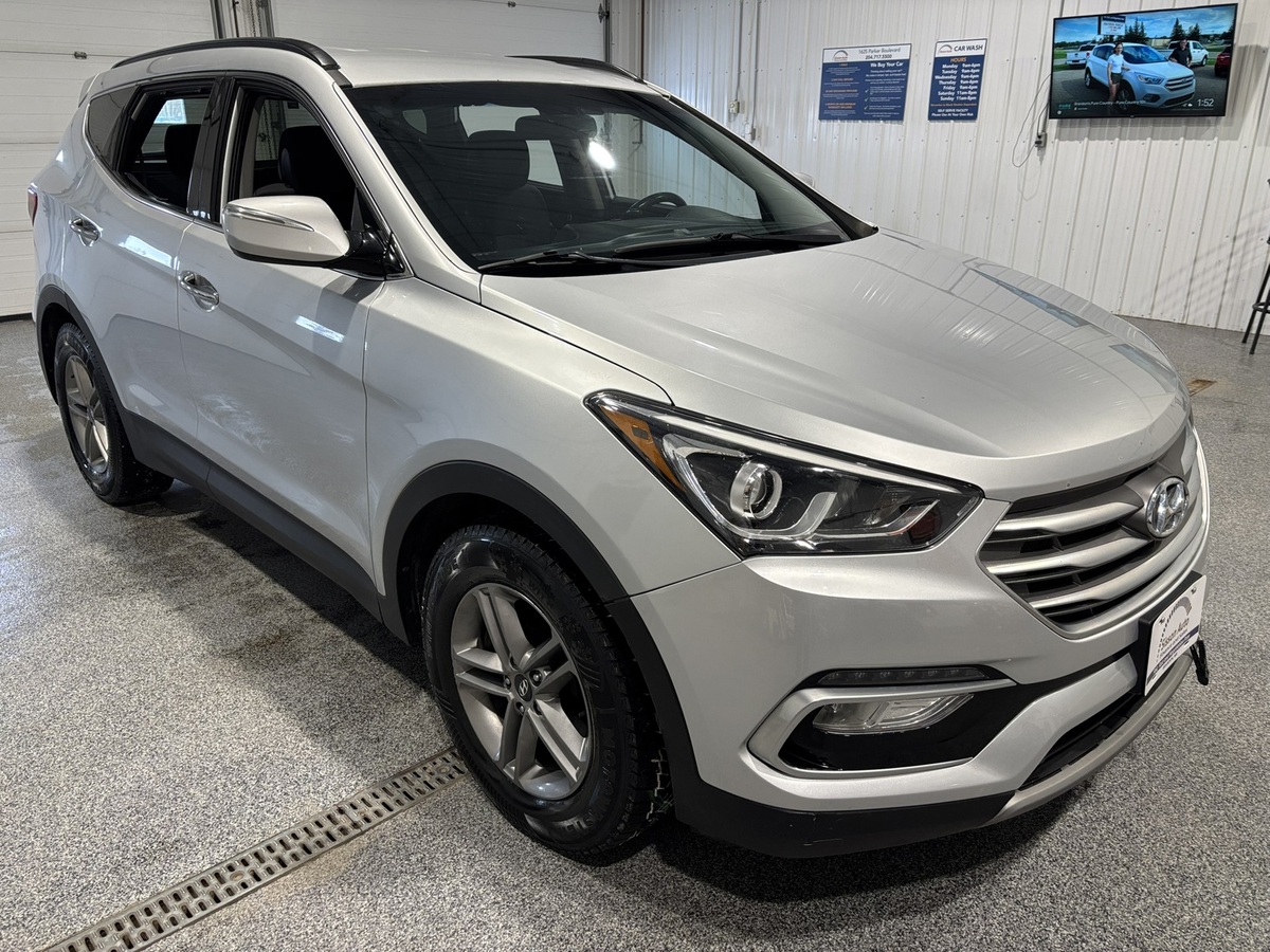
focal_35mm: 26
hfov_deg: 67.3
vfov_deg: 53.1
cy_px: 476
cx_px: 635
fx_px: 954
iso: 100
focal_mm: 5.96
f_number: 1.6
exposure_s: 1/120
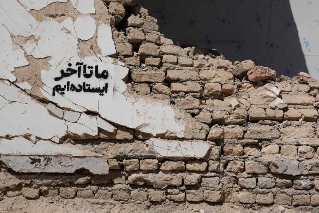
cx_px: 160
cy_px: 87
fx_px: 629
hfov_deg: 28.5
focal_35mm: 71
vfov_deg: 19.2
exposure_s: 1/6400
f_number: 7.1
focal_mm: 53
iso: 800
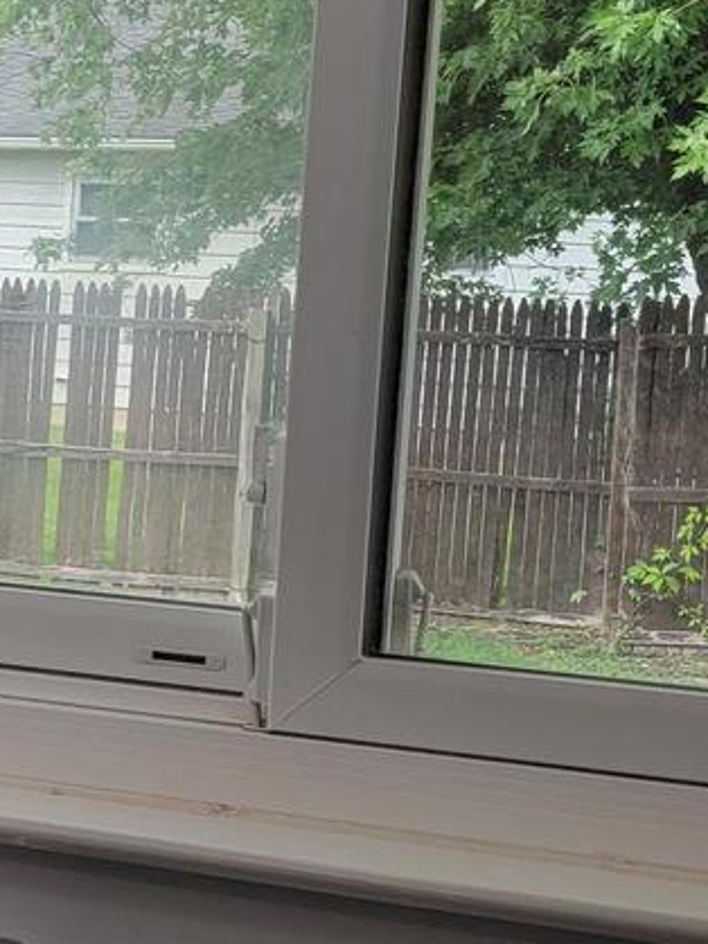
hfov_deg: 14.7
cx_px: -575
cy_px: 421
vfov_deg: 22.3
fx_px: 2401
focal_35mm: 88
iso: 20
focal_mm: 6.7
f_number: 1.8
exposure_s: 1/120
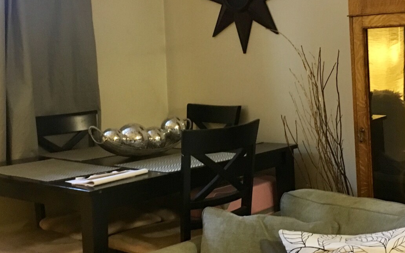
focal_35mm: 61
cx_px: 245
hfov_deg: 33.4
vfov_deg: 21.3
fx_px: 673
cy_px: 111
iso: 200
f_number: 2.2
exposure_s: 1/20
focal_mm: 4.15
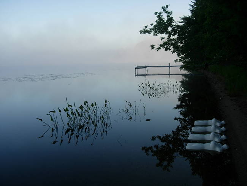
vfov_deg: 37.7
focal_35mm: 38
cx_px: 124
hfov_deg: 49.0
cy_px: 93
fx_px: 271
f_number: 2.8
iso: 64
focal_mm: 7.8
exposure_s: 1/470
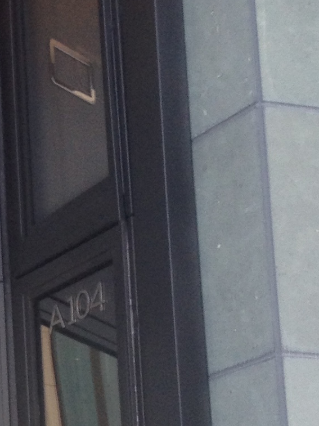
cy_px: 409
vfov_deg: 12.9
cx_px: -332
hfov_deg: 9.2
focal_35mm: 151
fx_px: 1857
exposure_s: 1/182
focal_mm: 4.28
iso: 50
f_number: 2.4
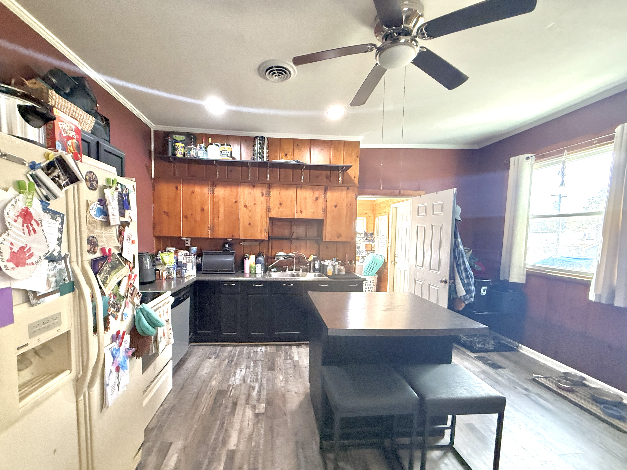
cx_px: 297
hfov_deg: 98.1
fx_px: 272
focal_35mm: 15
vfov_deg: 81.6
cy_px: 250
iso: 400
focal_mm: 2.22
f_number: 2.2
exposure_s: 1/120
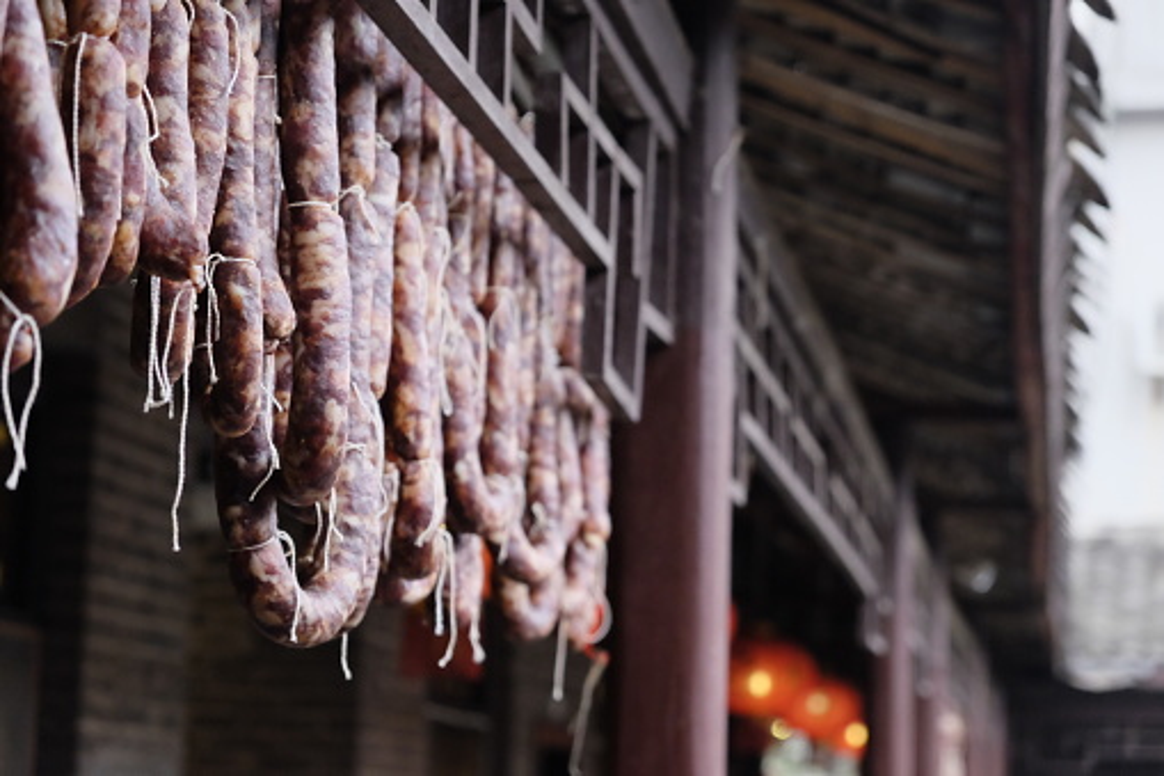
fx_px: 2683
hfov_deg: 24.5
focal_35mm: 83
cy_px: 388
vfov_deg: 16.4
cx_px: 582
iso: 3200
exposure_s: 1/105
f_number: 4
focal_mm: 55
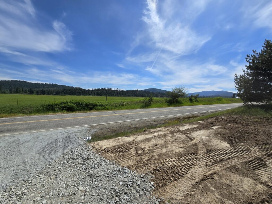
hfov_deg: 106.2
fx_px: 102
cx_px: 136
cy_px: 102
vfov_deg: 89.9
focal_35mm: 13
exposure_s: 1/3809
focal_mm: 2.2
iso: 50
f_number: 2.2
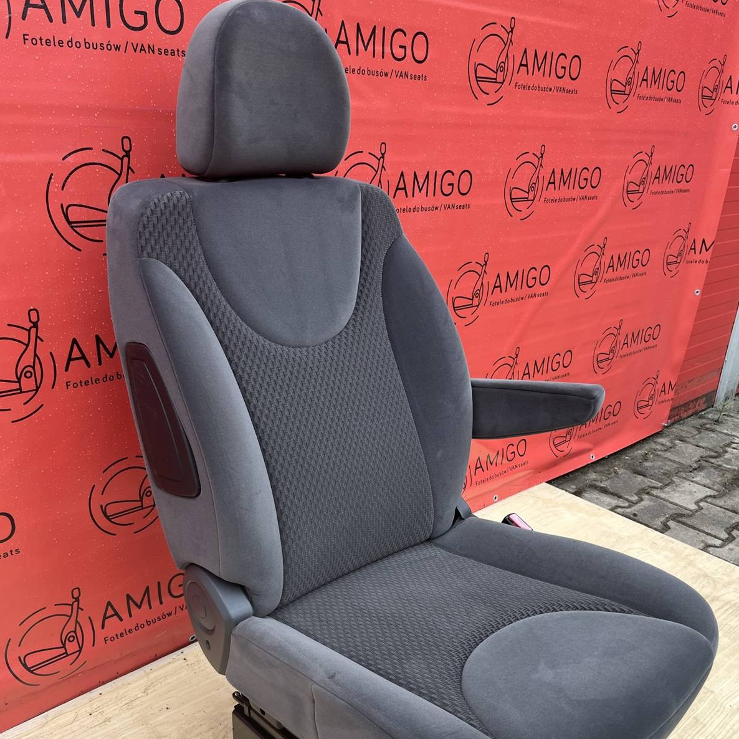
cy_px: 478
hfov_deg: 52.5
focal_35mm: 31
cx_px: 367
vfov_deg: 51.8
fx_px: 749
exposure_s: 1/195
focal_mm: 5.1
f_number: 1.6
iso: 40
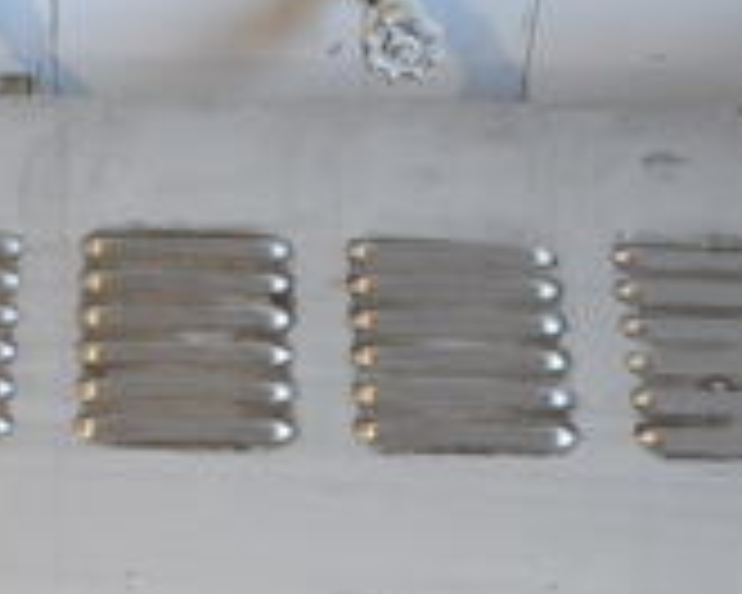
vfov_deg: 15.4
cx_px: 94
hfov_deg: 20.0
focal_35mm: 94
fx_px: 2064
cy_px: 824
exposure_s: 1/125
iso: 800
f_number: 3.5
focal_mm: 18
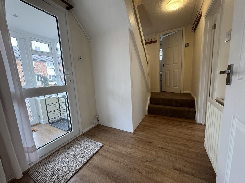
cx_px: 122
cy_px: 92
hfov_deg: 102.1
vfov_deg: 85.7
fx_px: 99
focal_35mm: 14
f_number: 2.2
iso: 250
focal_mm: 2.22
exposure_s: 1/100
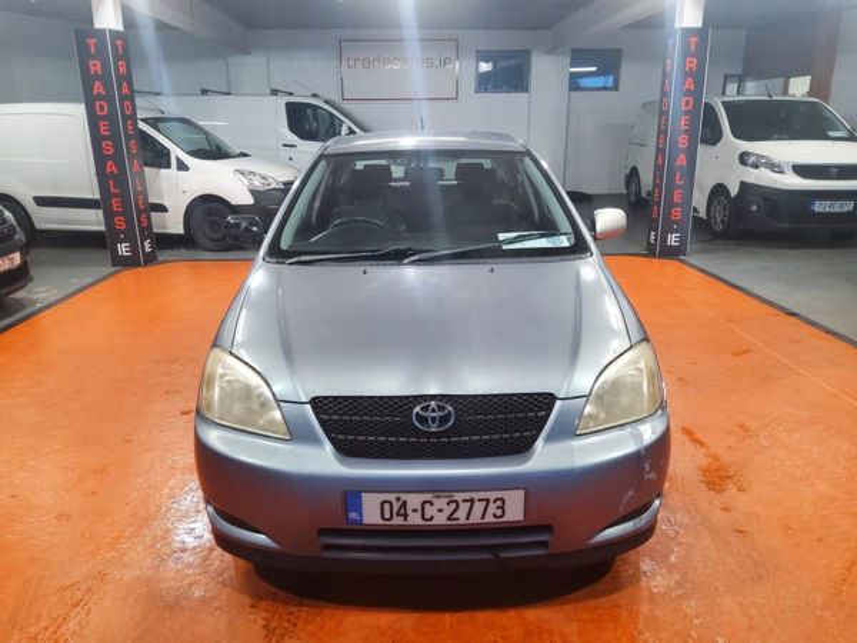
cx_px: 428
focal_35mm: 26
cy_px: 322
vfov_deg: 53.1
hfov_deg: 67.3
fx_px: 644
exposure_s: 1/50
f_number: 2
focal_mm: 3.08
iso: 200
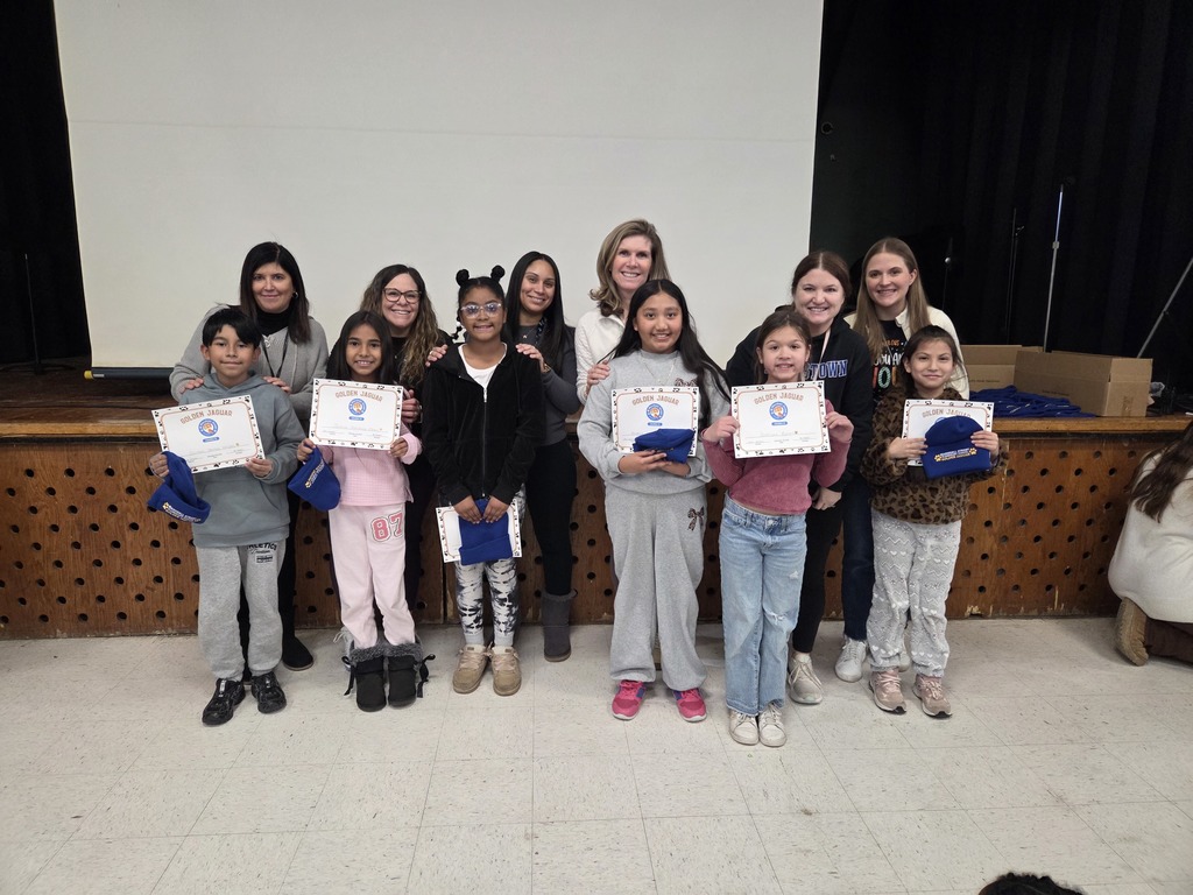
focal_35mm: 23
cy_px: 448
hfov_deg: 73.9
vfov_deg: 58.9
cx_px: 596
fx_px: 793
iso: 500
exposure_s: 1/120
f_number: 1.8
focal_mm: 5.4
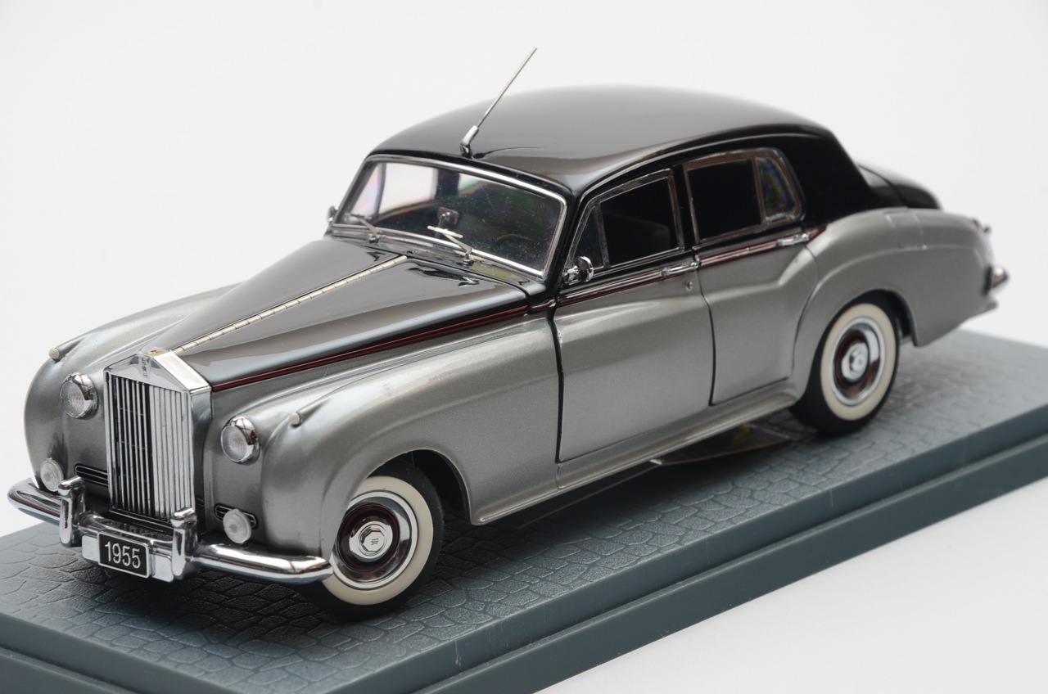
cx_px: 524
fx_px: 4576
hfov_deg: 13.1
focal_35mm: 158
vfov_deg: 8.7
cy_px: 347
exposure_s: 1/60
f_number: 10
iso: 320
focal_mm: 105
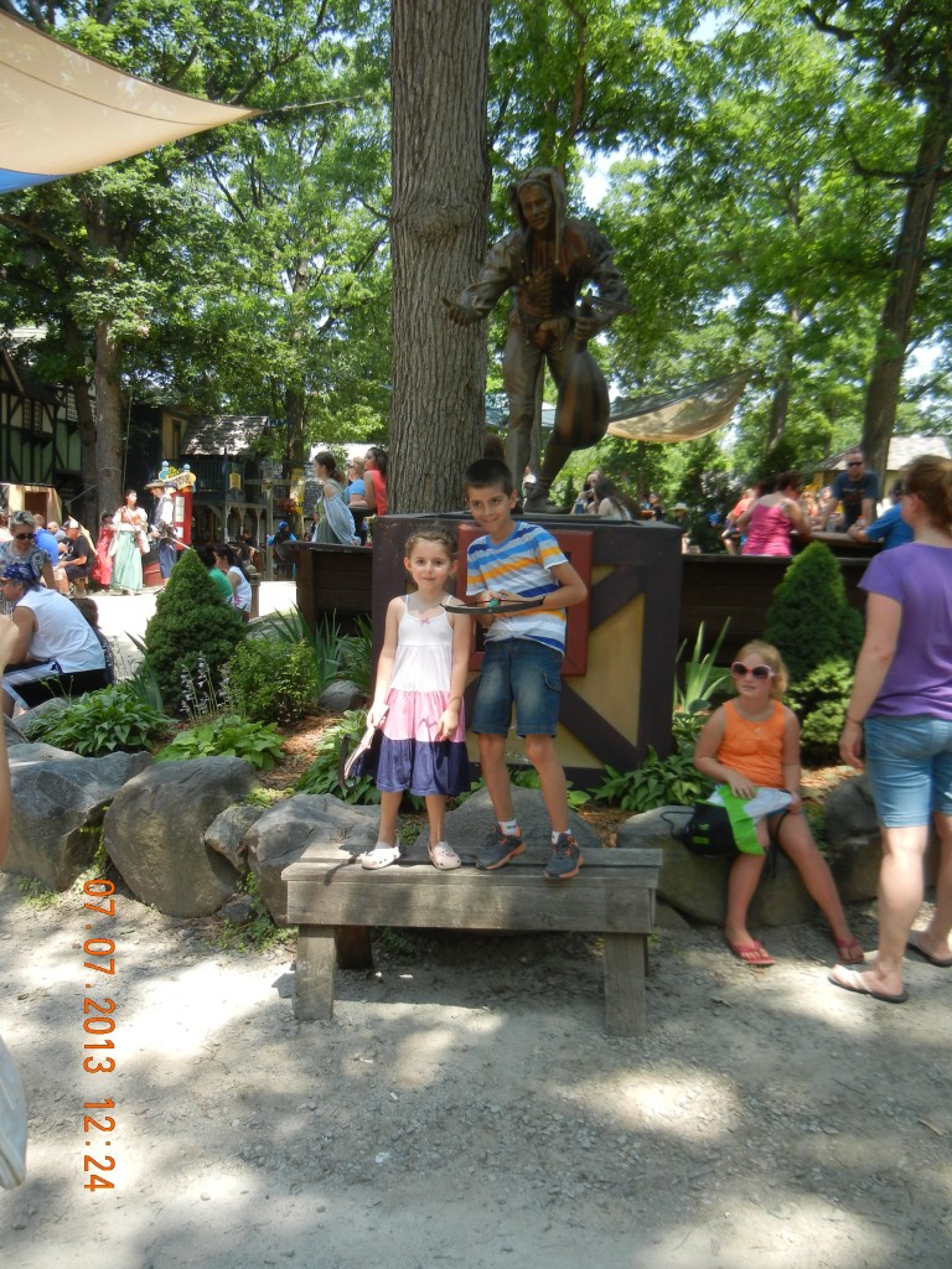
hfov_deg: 46.8
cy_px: 634
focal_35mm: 30
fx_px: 1100
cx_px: 476
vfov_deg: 60.0
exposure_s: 1/371
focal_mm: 5.4
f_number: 3.5
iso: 160
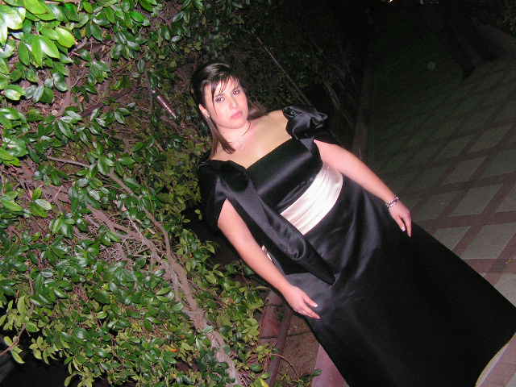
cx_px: 258
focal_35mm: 36
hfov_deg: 51.4
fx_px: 537
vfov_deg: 39.7
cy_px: 194
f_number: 3.2
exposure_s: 1/40
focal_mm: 6
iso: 200
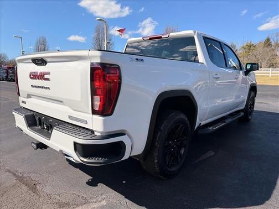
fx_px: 193
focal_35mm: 24
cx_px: 140
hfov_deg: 71.6
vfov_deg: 56.8
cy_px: 104
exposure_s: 1/4405
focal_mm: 6.76
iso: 80
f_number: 1.78
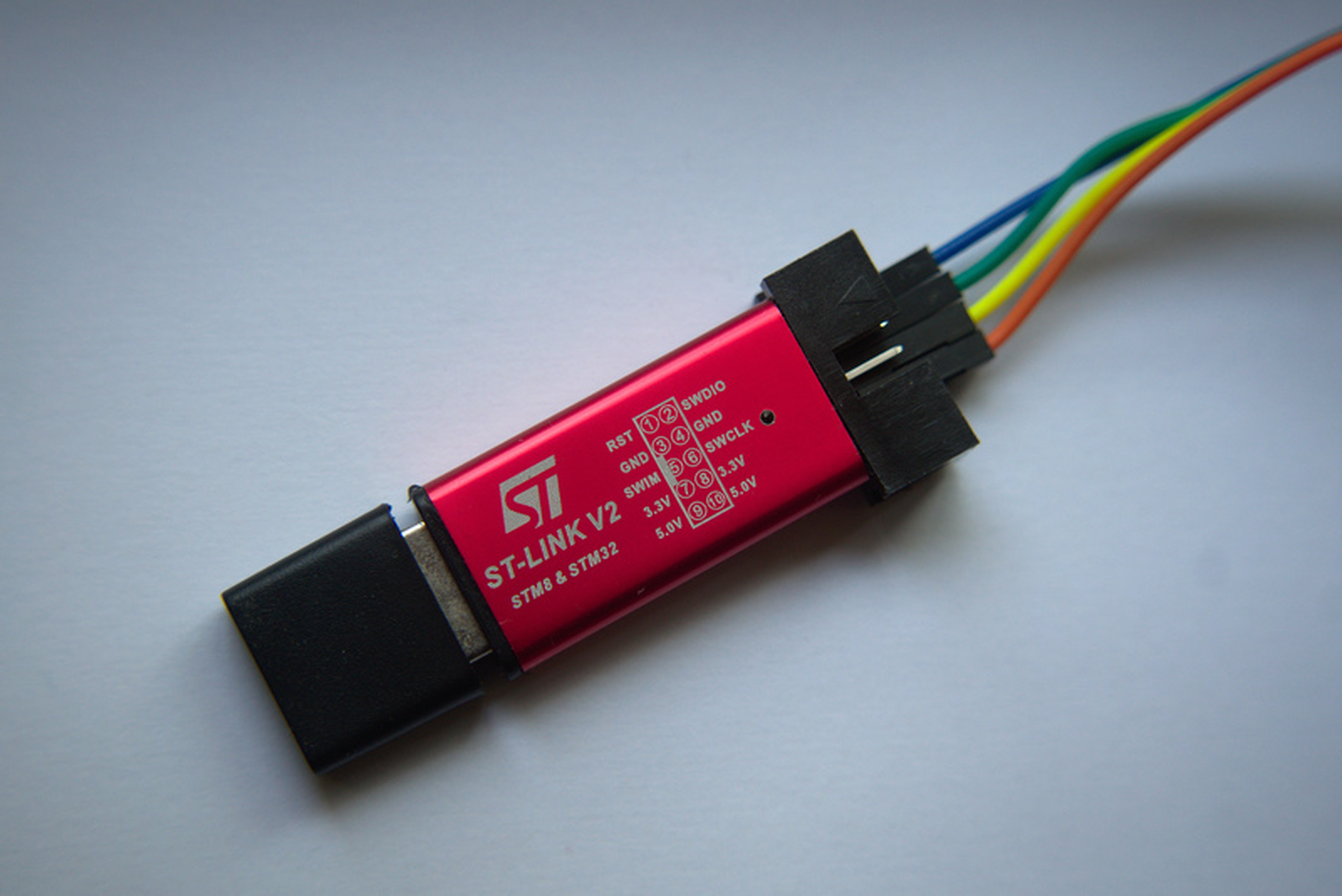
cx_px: 671
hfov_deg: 41.1
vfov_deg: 28.1
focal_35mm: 48
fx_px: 1790
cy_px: 448
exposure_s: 1/125
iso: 400
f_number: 5.6
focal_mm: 32
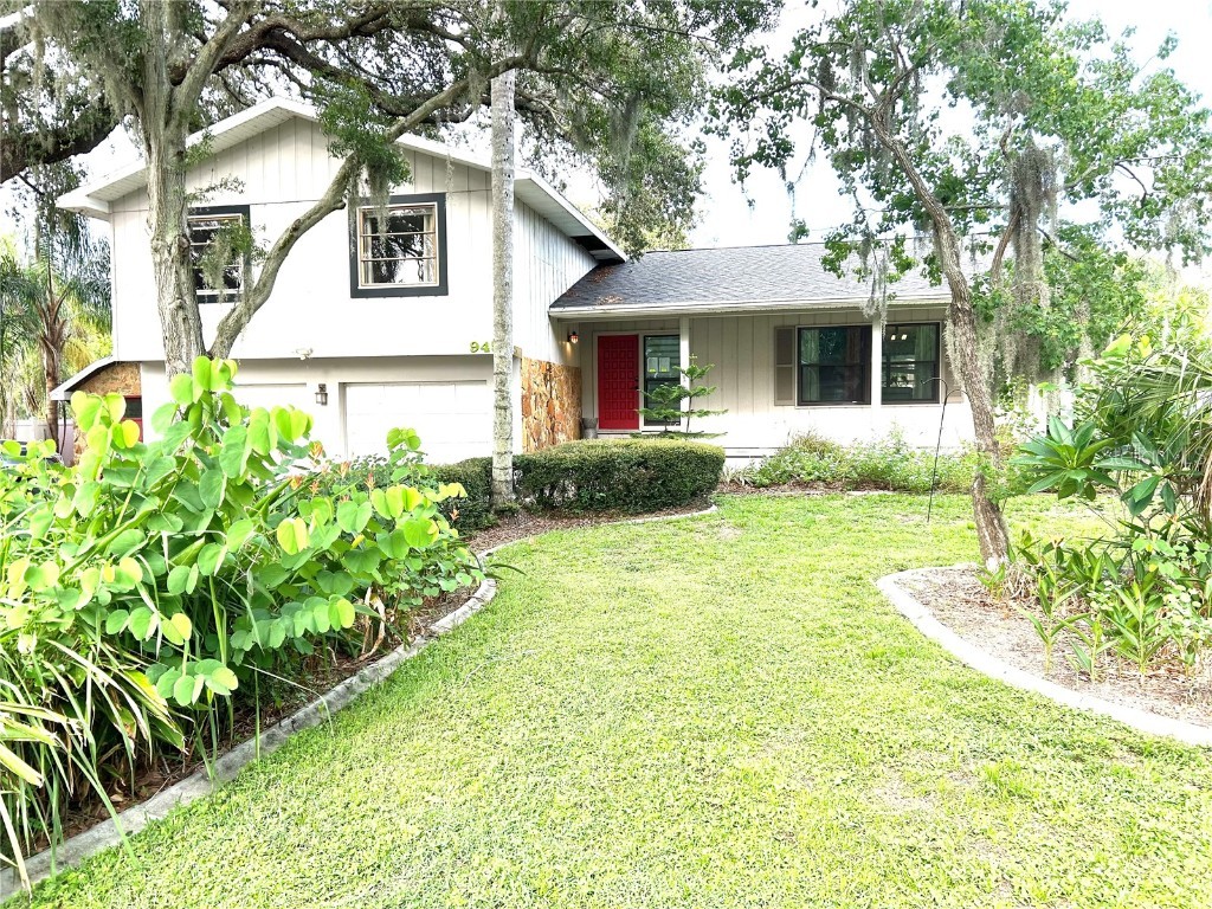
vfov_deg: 53.1
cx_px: 606
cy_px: 454
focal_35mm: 26
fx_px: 910
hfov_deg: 67.3
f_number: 1.5
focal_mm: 5.7
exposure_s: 1/466
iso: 50
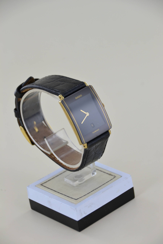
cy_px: 122
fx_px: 1324
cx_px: 82
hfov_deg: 7.0
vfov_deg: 10.5
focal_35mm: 195
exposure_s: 1/100
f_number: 8
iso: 400
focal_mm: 130
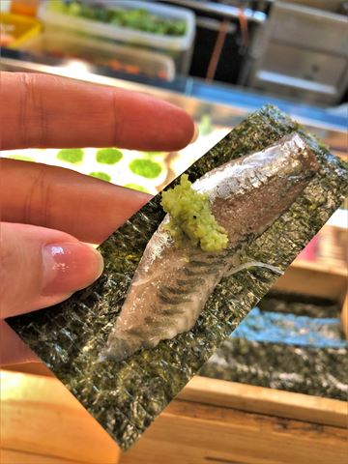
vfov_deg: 63.4
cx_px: 174
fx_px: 375
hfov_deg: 49.7
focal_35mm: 28
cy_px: 232
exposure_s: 1/24
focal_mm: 3.99
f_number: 1.8
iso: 40
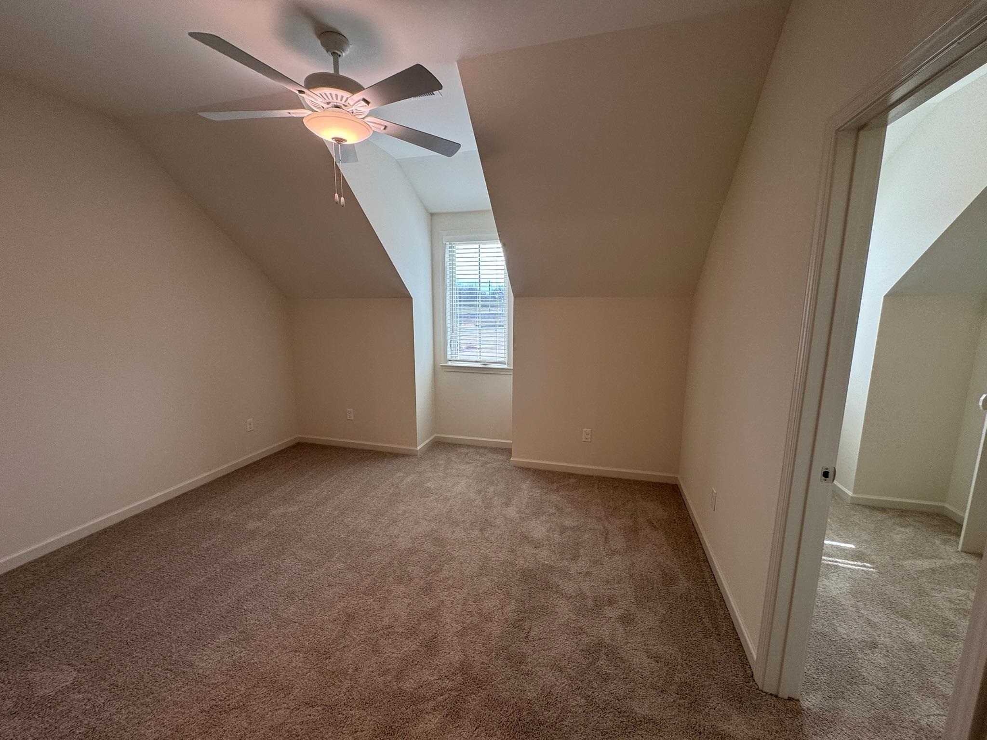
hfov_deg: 102.1
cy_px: 370
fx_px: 399
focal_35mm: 14
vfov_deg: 85.7
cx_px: 494
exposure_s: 1/120
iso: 125
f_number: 2.2
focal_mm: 2.22
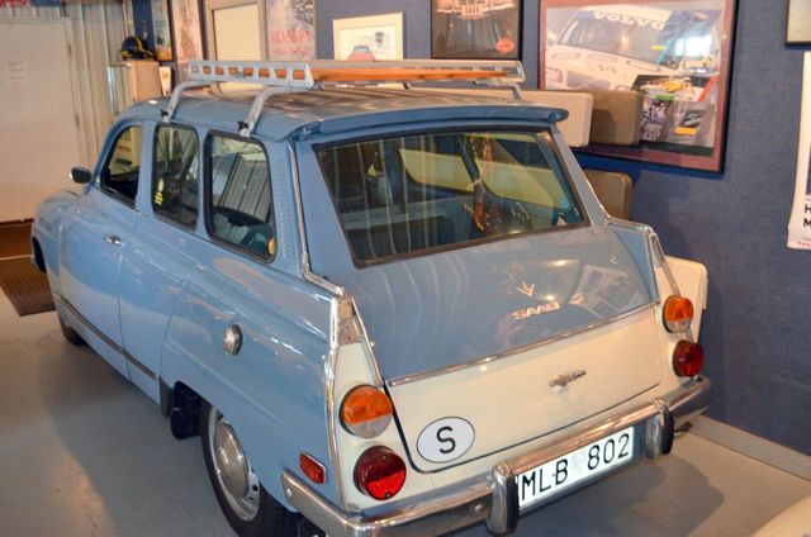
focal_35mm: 33
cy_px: 268
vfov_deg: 39.8
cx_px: 406
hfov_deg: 57.3
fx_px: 742
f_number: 4
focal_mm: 22
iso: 2000
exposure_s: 1/60
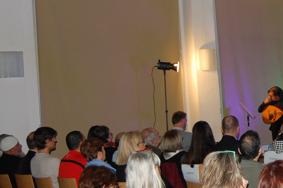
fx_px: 693
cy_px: 53
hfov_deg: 21.4
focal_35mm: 88
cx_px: 338
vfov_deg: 15.4
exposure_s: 1/60
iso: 560
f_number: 3.8
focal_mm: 23
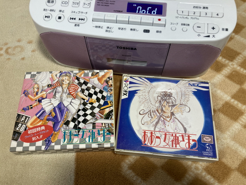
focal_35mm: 28
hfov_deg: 63.4
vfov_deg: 49.7
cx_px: 123
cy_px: 92
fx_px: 199
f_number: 1.8
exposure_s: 1/50
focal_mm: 3.99
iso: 64
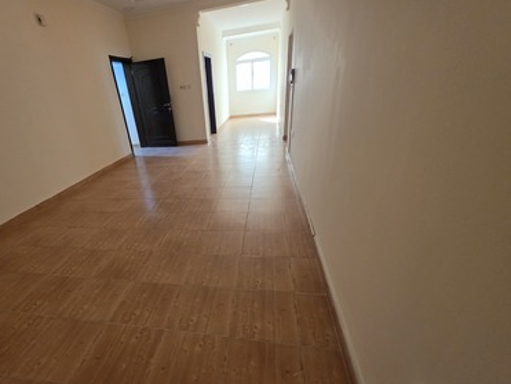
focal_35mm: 16
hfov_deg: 93.4
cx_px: 209
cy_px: 228
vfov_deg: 77.4
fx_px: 236
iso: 500
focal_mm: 2.2
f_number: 1.9
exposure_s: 1/60
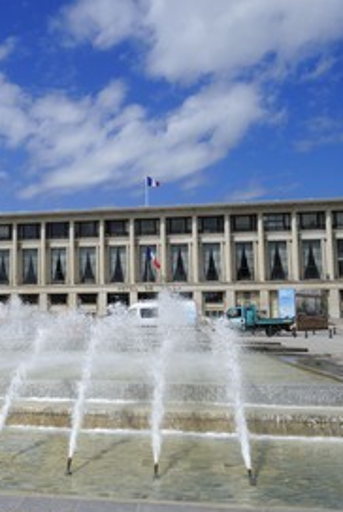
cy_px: 256
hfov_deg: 34.1
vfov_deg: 51.8
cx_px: 36
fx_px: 527
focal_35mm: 37
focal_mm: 24
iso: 200
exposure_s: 1/250
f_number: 16
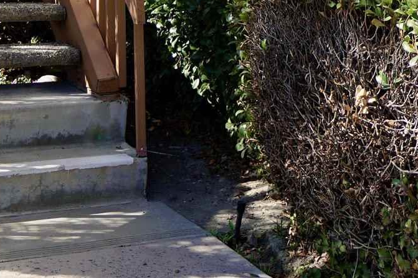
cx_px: 230
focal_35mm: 89
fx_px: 1036
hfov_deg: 22.8
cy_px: -279
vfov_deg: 13.2
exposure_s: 1/250
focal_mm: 13
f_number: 5.6
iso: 100
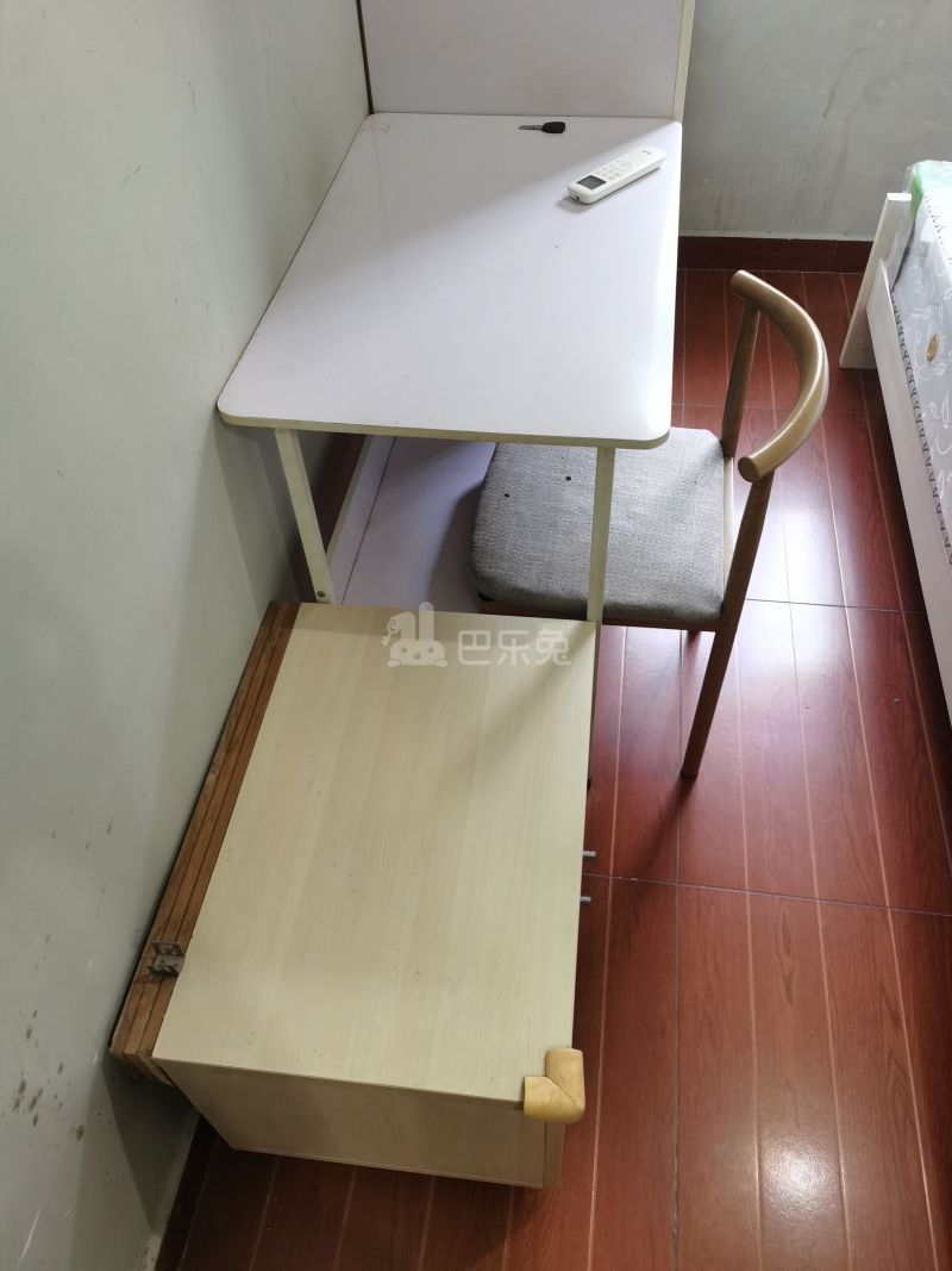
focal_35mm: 27
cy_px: 636
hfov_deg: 51.3
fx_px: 990
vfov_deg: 65.3
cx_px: 476
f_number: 1.6
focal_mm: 5.56
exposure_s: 1/50
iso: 200
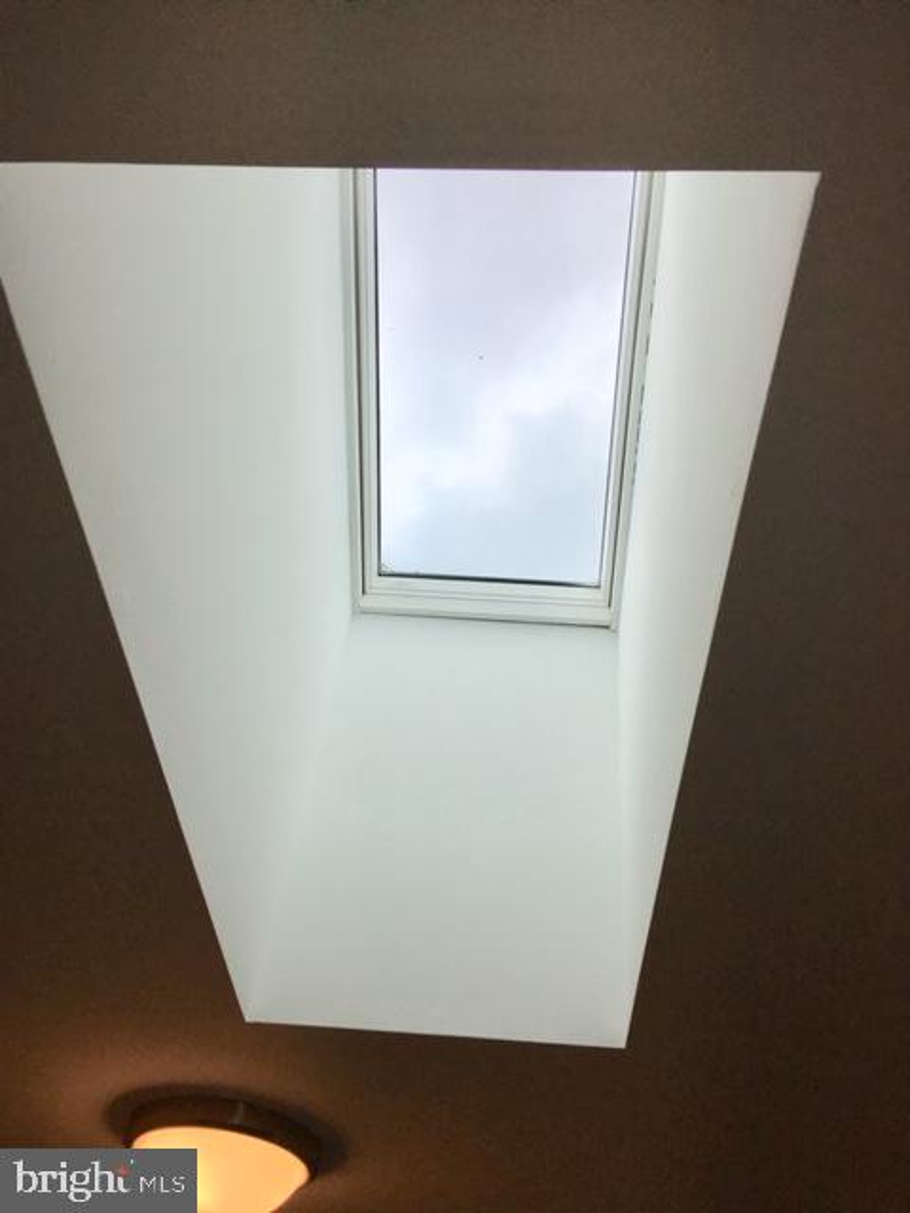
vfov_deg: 61.7
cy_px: 606
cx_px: 455
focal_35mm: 29
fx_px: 1016
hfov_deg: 48.2
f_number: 2.2
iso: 25
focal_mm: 4.15
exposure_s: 1/620
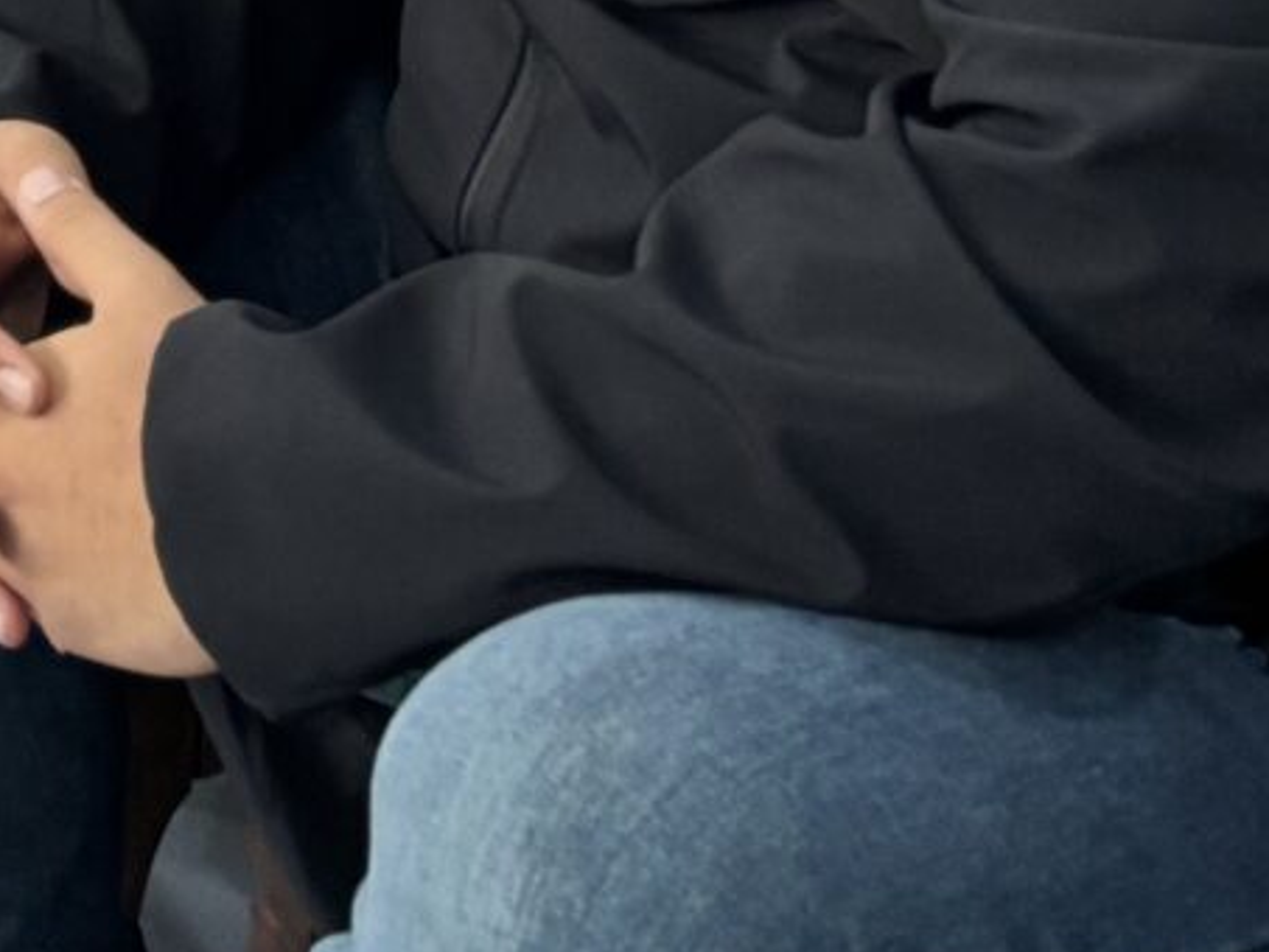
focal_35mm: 147
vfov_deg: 8.7
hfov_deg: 11.8
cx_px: -1415
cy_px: -1708
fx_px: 5390
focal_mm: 5.96
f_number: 1.6
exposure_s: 1/60
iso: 200
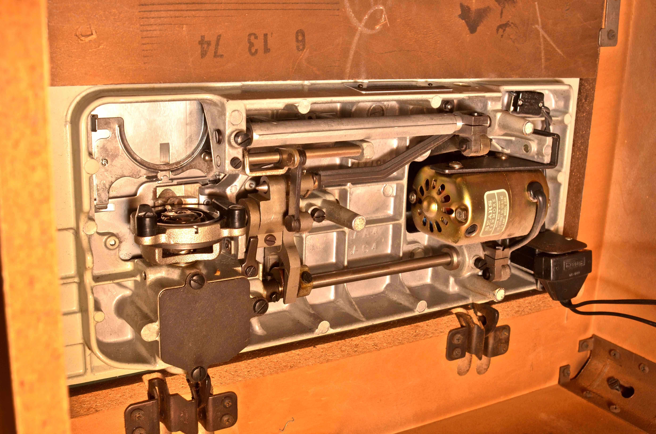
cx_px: 328
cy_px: 217
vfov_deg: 31.8
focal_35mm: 42
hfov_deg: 46.5
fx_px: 764
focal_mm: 28
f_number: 9
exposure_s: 1/60
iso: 500
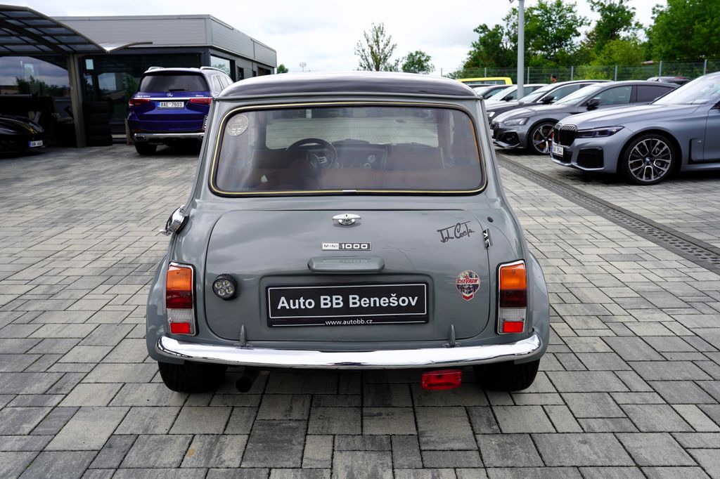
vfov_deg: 43.6
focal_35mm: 30
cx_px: 360
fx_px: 600
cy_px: 240
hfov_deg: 61.9
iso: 100
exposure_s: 1/100
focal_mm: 30
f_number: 7.1
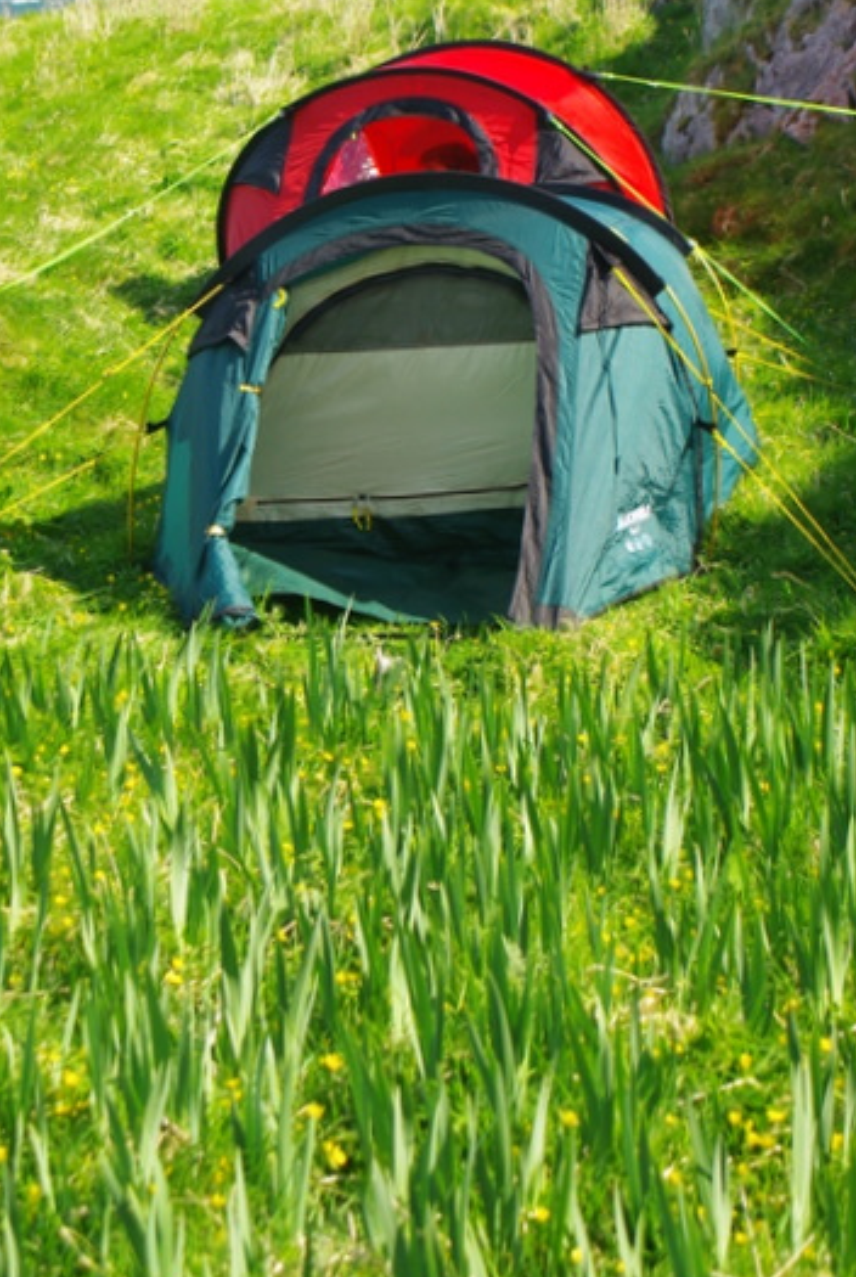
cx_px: 275
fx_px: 3623
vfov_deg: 19.9
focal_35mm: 102
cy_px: 416
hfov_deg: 13.4
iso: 100
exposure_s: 1/90
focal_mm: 45
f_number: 5.6
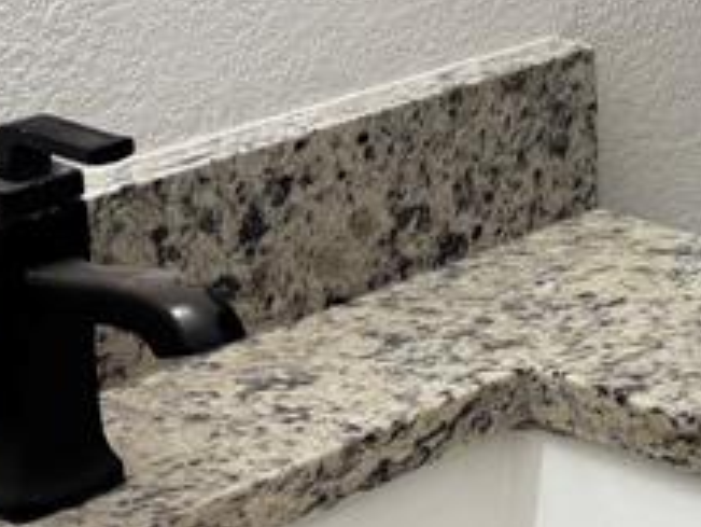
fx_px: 2290
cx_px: 1140
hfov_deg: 15.6
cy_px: -281
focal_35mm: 113
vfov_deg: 12.4
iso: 125
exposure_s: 1/60
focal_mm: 6.76
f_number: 1.78
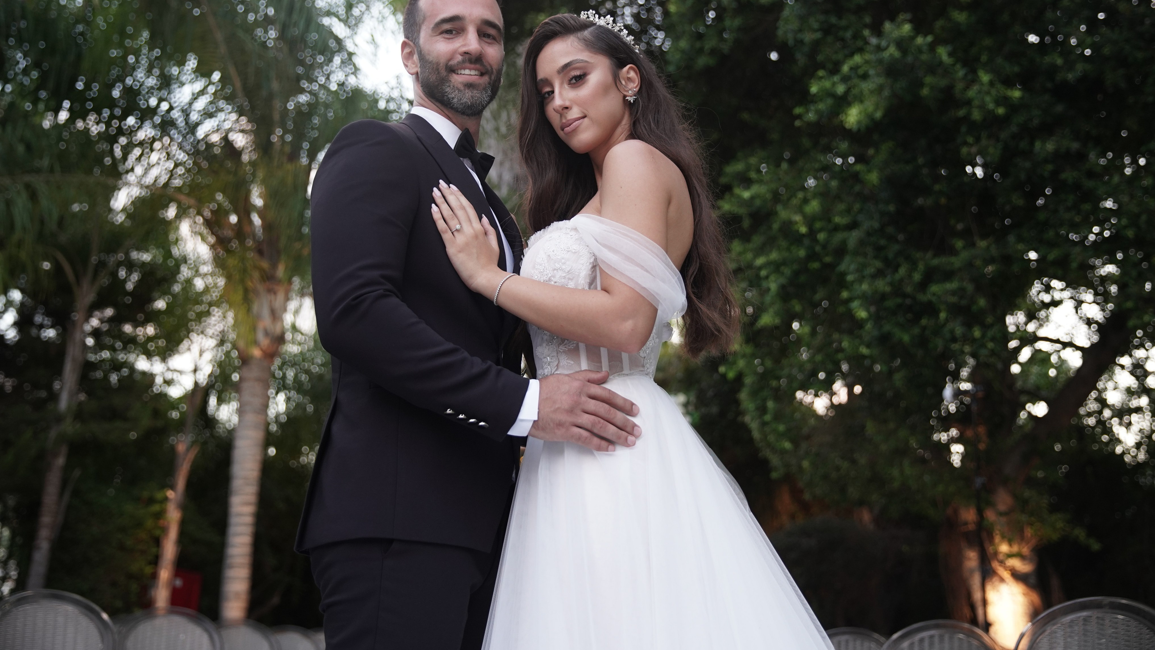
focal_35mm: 37
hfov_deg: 54.0
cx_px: 582
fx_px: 1133
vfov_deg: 31.9
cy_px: 271
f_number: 2.8
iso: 1000
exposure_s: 1/250
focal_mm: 35
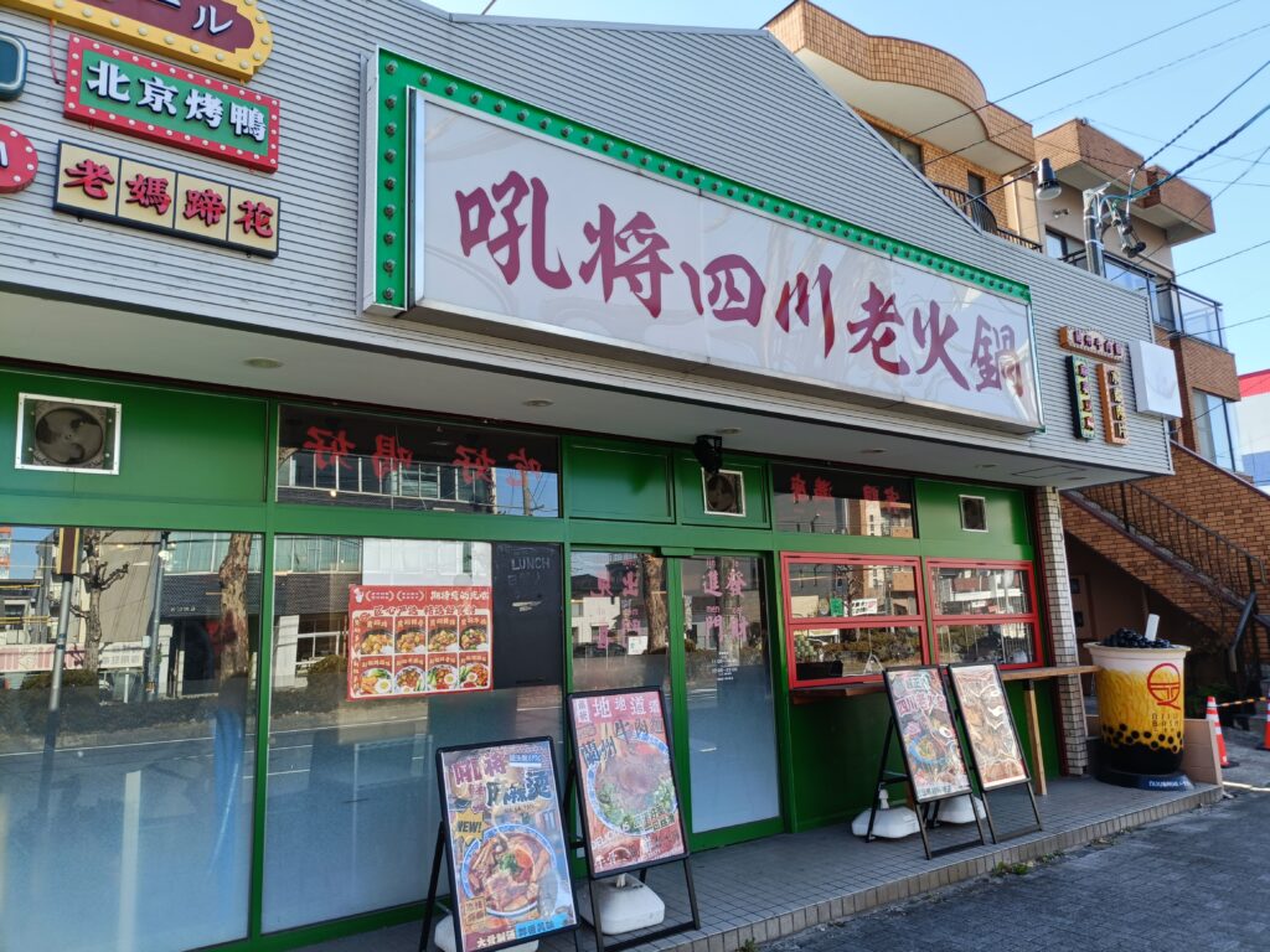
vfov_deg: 54.9
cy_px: 476
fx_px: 917
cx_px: 635
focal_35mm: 25
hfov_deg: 69.4
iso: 50
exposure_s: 1/122
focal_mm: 4.7
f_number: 1.7
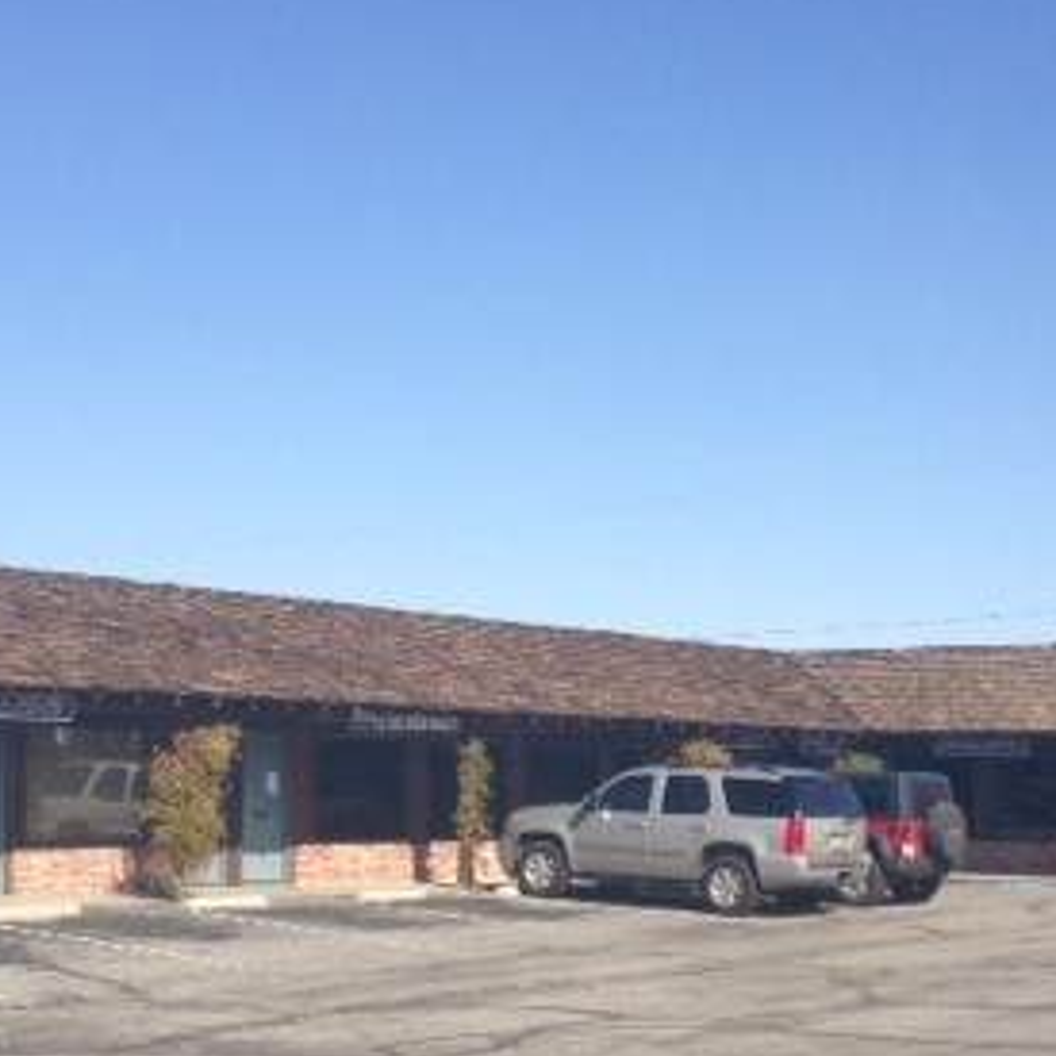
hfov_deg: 25.3
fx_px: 2347
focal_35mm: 68
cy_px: 772
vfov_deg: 25.1
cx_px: 580
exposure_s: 1/1748
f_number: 2.4
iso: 50
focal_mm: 4.13
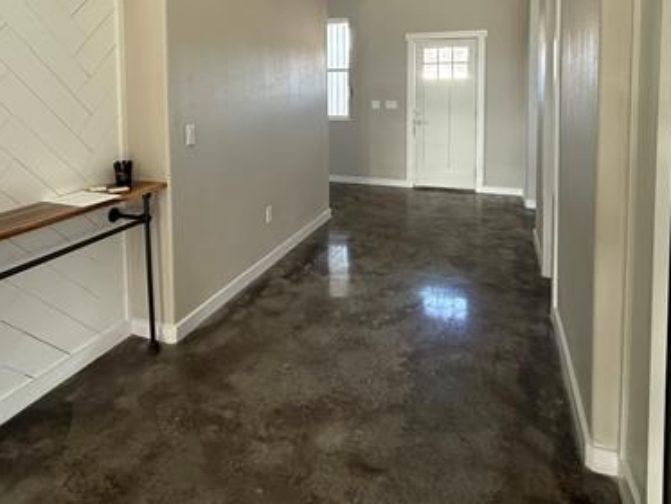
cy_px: 115
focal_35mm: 24
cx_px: 315
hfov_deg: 71.5
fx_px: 465
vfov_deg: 53.8
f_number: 2.2
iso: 320
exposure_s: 1/99
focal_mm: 2.22
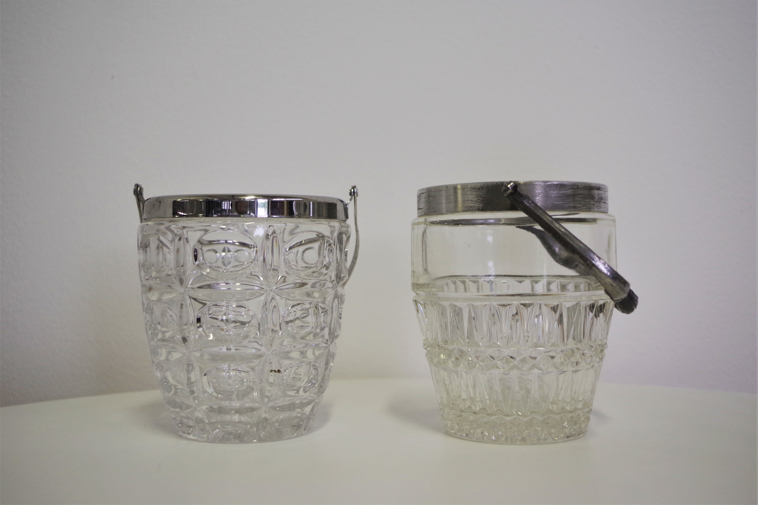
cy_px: 252
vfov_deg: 34.2
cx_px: 379
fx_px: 821
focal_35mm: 39
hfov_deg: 49.6
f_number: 4
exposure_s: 1/60
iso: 400
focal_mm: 26.25
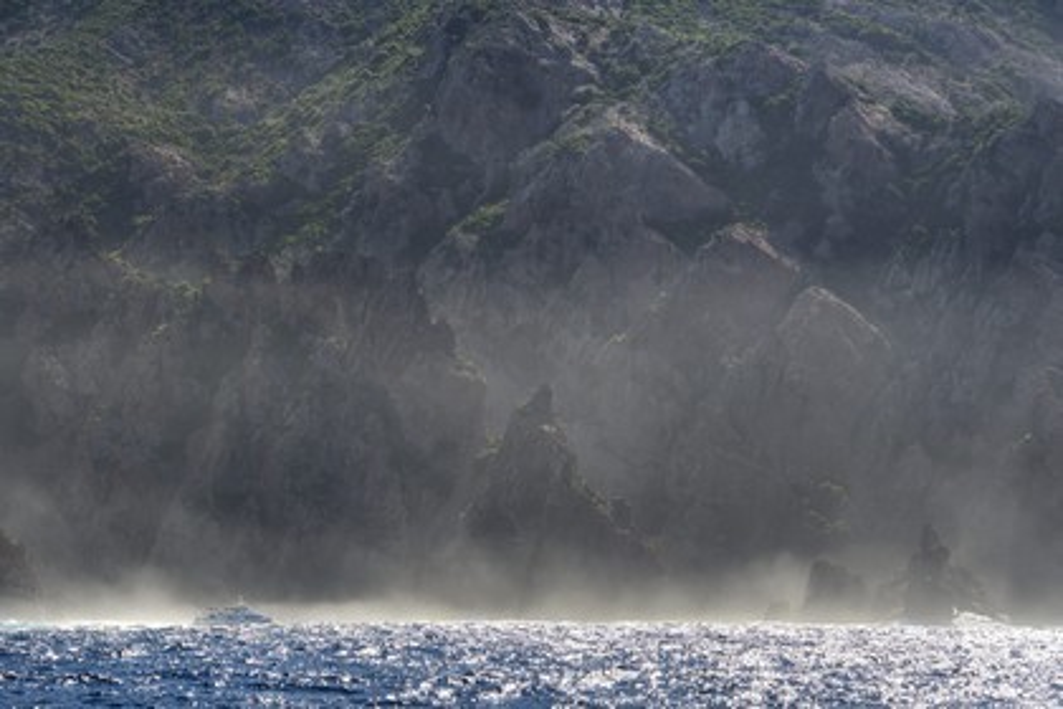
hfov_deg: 15.8
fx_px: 3838
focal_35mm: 130
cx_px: 532
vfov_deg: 10.5
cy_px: 354
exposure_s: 1/640
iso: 400
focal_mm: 130
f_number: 10
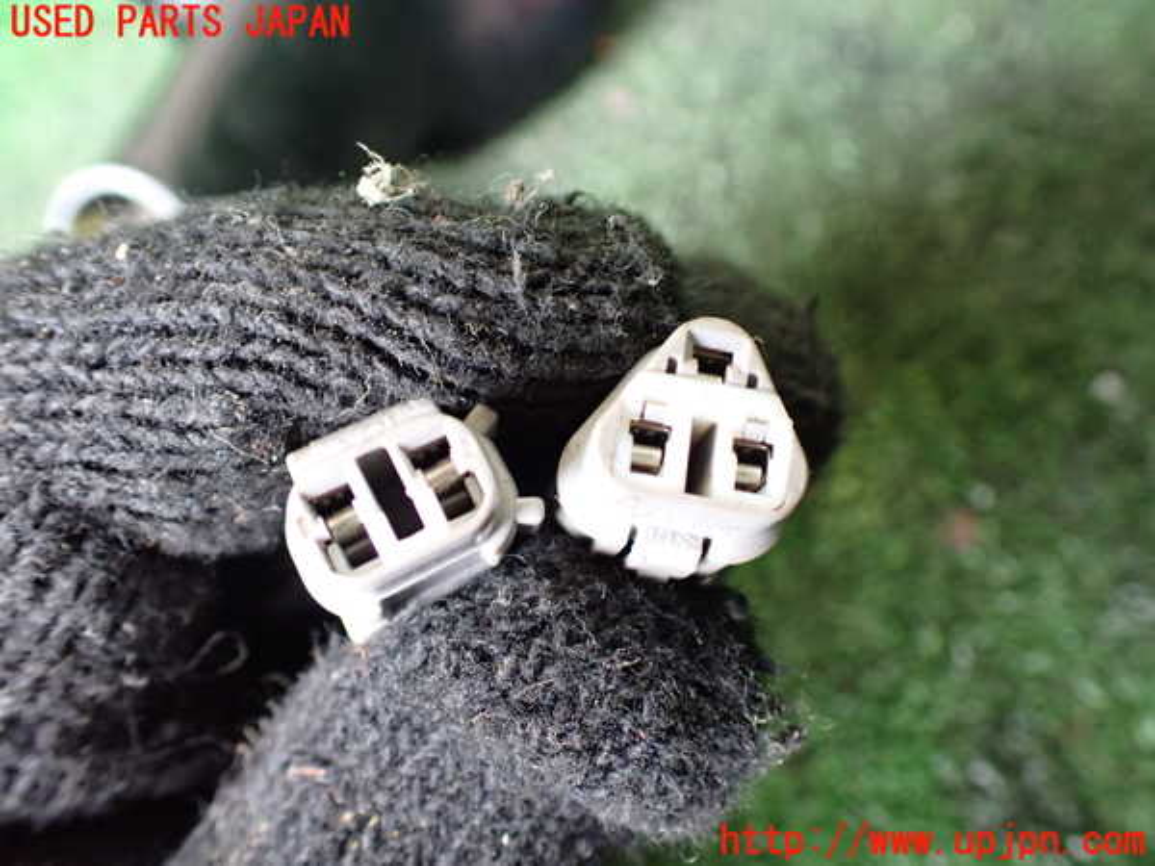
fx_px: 1001
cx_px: 578
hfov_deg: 60.0
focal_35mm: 30
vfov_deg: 46.8
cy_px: 433
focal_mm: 5.4
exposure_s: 1/40
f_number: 2.3
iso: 800
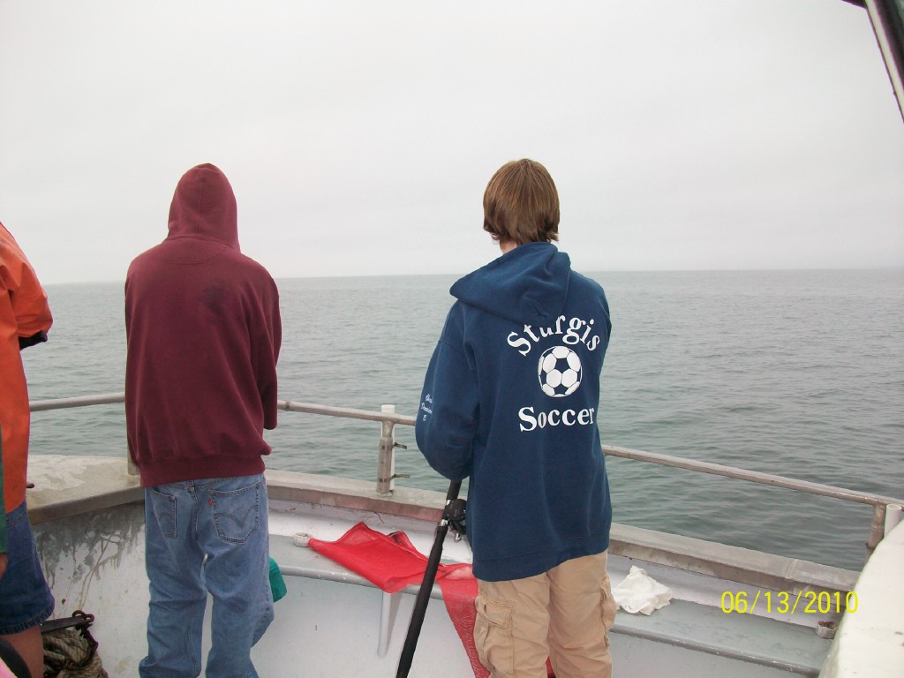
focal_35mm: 32
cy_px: 339
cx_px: 452
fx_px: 836
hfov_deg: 56.8
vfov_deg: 44.2
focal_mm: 5.7
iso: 64
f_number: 2.8
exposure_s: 1/200
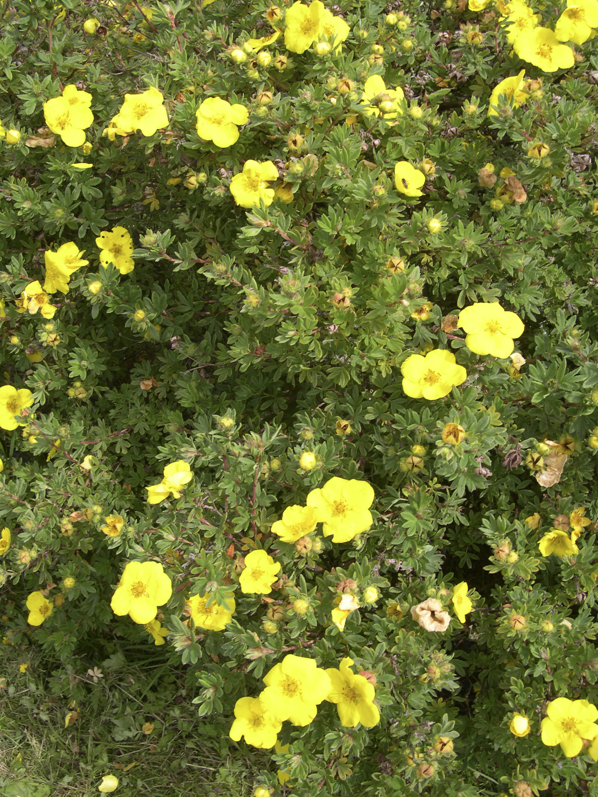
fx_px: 875
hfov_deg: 37.7
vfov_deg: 49.0
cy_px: 398
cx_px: 299
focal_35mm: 38
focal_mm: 8
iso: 100
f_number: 7.6
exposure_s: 1/96.1
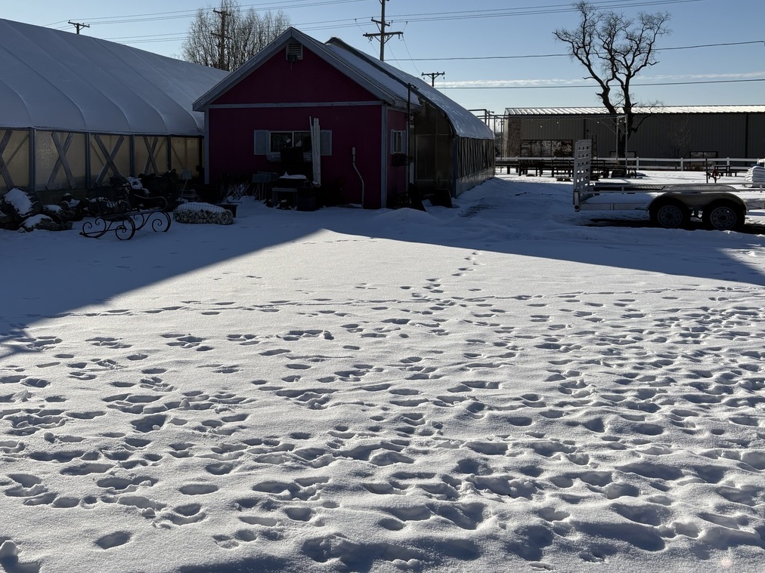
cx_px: 274
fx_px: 818
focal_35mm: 37
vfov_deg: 38.0
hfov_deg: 49.5
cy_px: 166
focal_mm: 5.96
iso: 50
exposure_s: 1/8850
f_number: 1.6
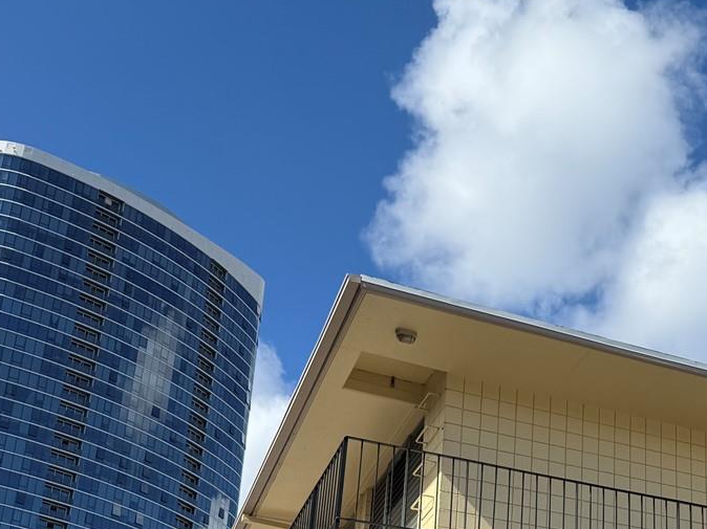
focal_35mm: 57
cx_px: 663
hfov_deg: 31.8
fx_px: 1164
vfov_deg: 24.3
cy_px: 551
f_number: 1.78
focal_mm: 6.76
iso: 80
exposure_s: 1/3584
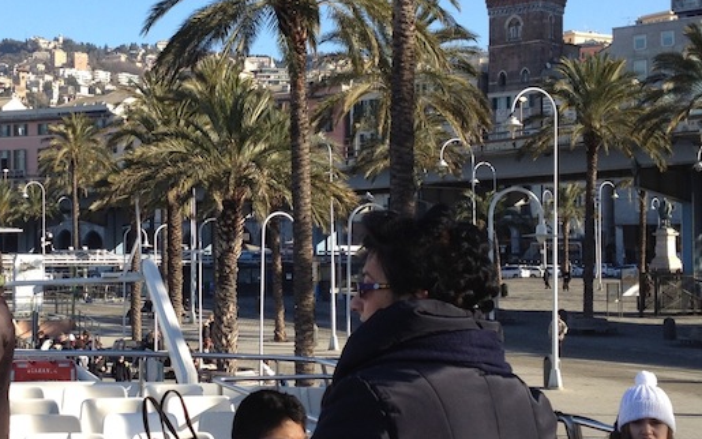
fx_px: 1378
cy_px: 211
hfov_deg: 28.3
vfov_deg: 18.1
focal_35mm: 72
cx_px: 206
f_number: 2.4
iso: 64
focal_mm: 4.28
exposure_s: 1/863
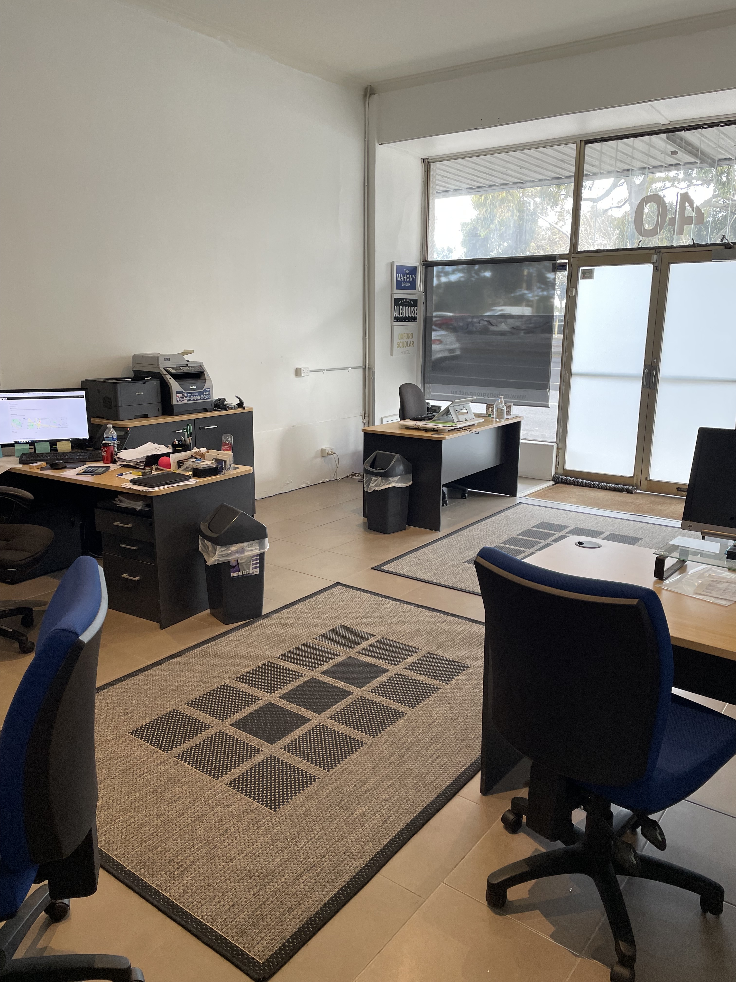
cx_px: 368
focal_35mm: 26
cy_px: 491
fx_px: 737
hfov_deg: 53.1
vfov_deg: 67.3
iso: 100
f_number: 1.6
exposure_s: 1/100
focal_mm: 4.2
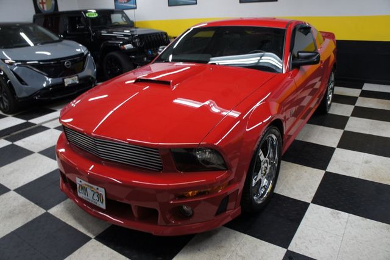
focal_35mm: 27
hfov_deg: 67.4
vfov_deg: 47.9
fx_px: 292
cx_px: 195
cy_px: 130
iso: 200
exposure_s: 1/30
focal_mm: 18
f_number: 3.5
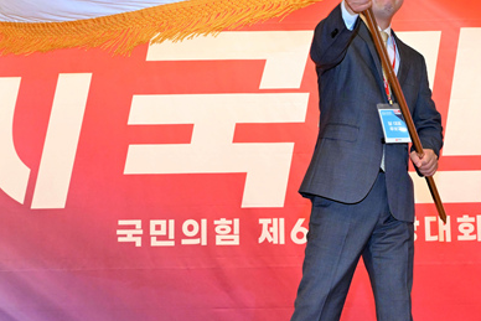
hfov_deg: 29.5
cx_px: 295
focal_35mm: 68
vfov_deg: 20.0
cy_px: 191
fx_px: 909
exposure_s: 1/250
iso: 3200
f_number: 7.1
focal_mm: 33
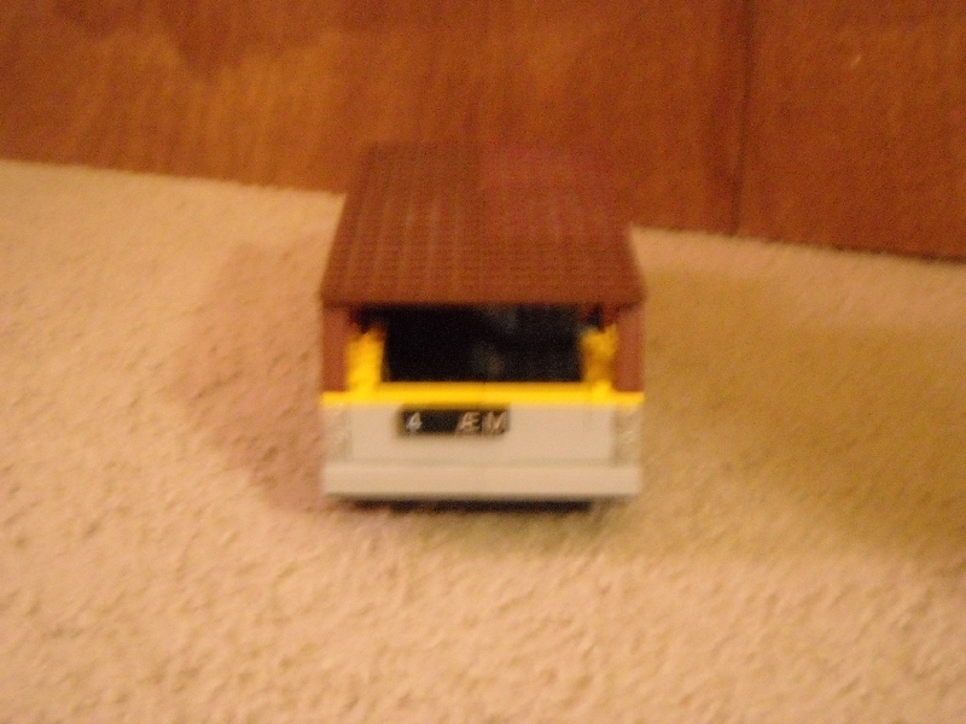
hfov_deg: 31.7
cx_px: 483
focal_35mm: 61
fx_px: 1702
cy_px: 362
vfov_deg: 24.0
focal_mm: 9.87
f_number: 3.5
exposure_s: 1/1.33
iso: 800
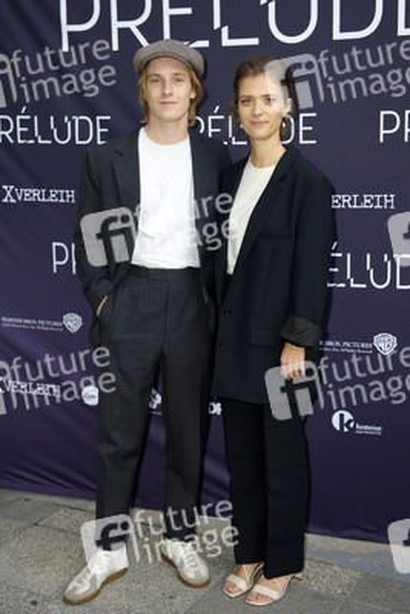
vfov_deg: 38.2
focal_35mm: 52
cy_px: 307
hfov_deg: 26.0
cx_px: 205
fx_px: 887
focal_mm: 52
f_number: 4
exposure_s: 1/160
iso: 800
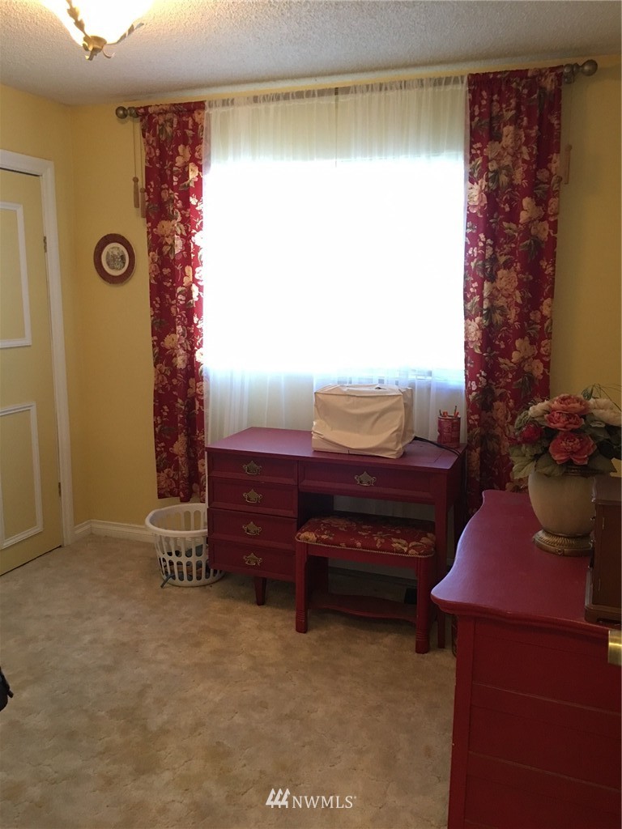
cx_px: 311
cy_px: 414
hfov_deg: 48.2
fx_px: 695
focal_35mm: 29
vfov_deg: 61.7
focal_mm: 4.15
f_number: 2.2
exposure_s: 1/15
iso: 100
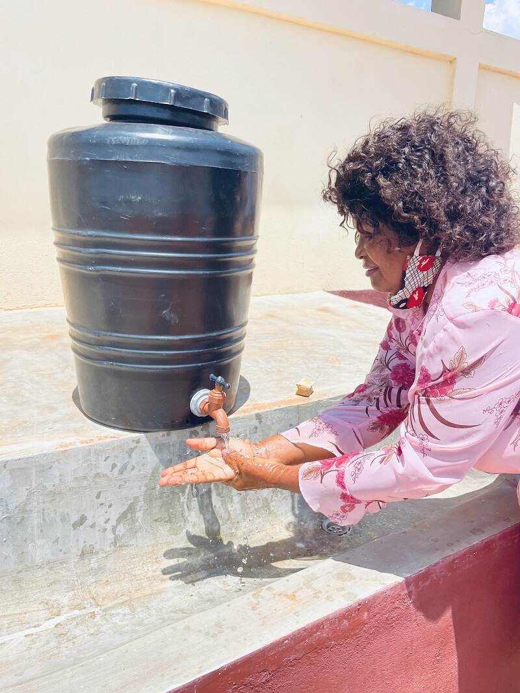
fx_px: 521
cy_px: 346
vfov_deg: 67.3
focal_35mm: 26
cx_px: 260
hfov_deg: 53.1
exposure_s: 1/3300
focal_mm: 4.2
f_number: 1.6
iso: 32
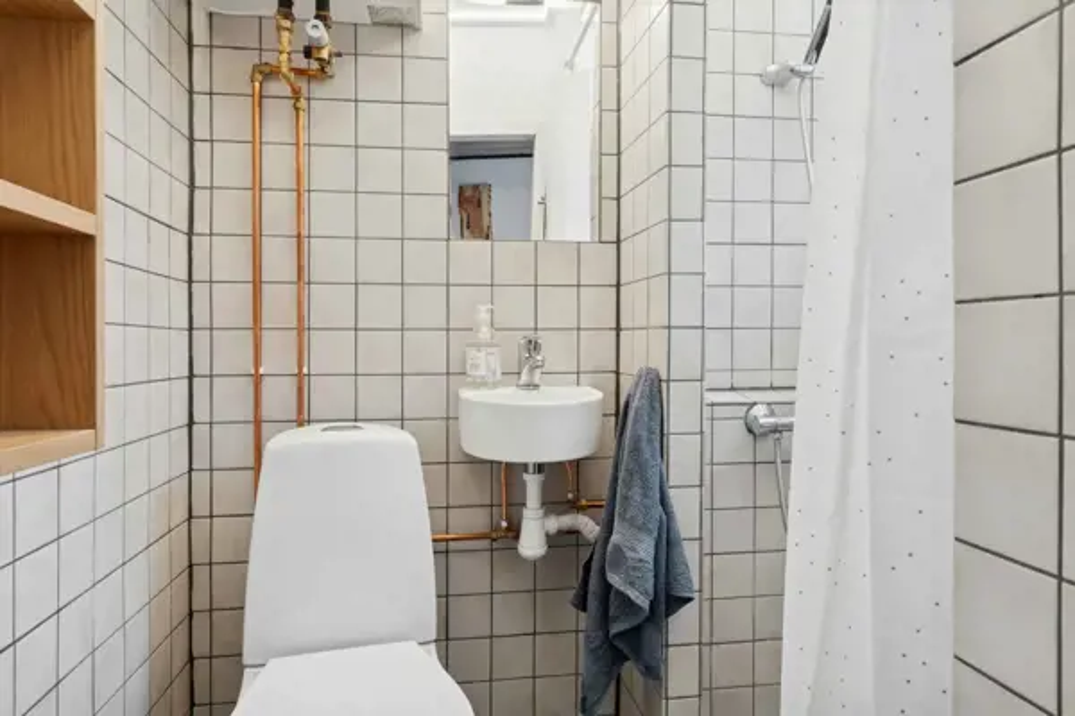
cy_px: 358
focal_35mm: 21
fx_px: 627
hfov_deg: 81.2
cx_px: 538
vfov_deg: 59.5
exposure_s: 1/6
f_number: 8
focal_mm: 14
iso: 320
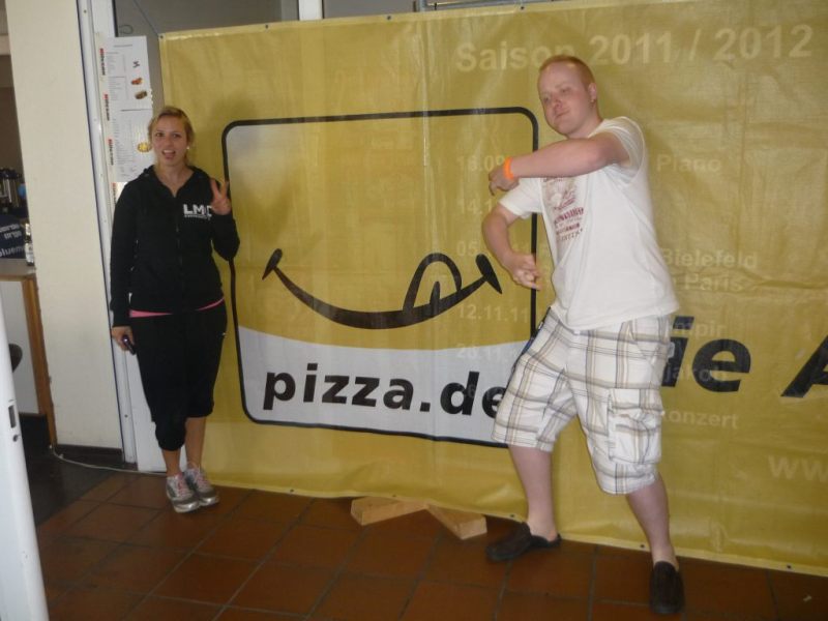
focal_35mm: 33
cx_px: 414
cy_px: 310
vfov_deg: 42.9
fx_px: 789
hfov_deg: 55.4
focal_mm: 5.5
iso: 160
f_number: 2.8
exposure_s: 1/30
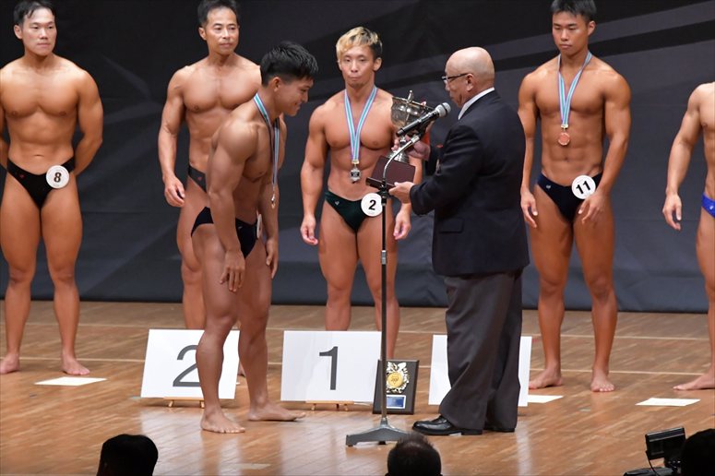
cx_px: 358
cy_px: 238
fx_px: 5658
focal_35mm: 285
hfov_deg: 7.2
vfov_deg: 4.8
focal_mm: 190
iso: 6400
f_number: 5.6
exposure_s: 1/400
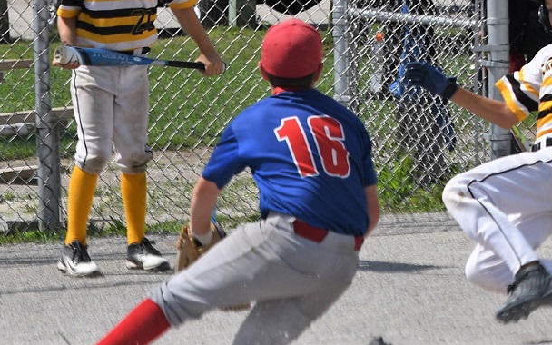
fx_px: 2735
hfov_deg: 11.5
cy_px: 158
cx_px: 291
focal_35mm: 182
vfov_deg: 7.2
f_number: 6.3
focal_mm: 75
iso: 140
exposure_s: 1/1000
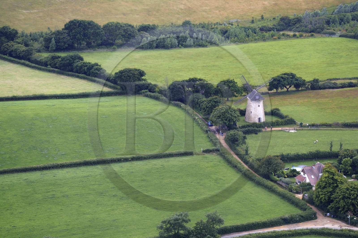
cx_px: 179
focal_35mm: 200
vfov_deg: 6.9
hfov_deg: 10.3
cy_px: 119
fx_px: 1988
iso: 400
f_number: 4.5
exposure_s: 1/800
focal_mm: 200
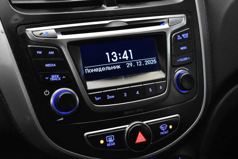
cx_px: 119
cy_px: 80
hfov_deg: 33.4
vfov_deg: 22.6
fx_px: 397
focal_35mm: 60
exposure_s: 1/50
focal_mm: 40
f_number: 4.8
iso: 3200
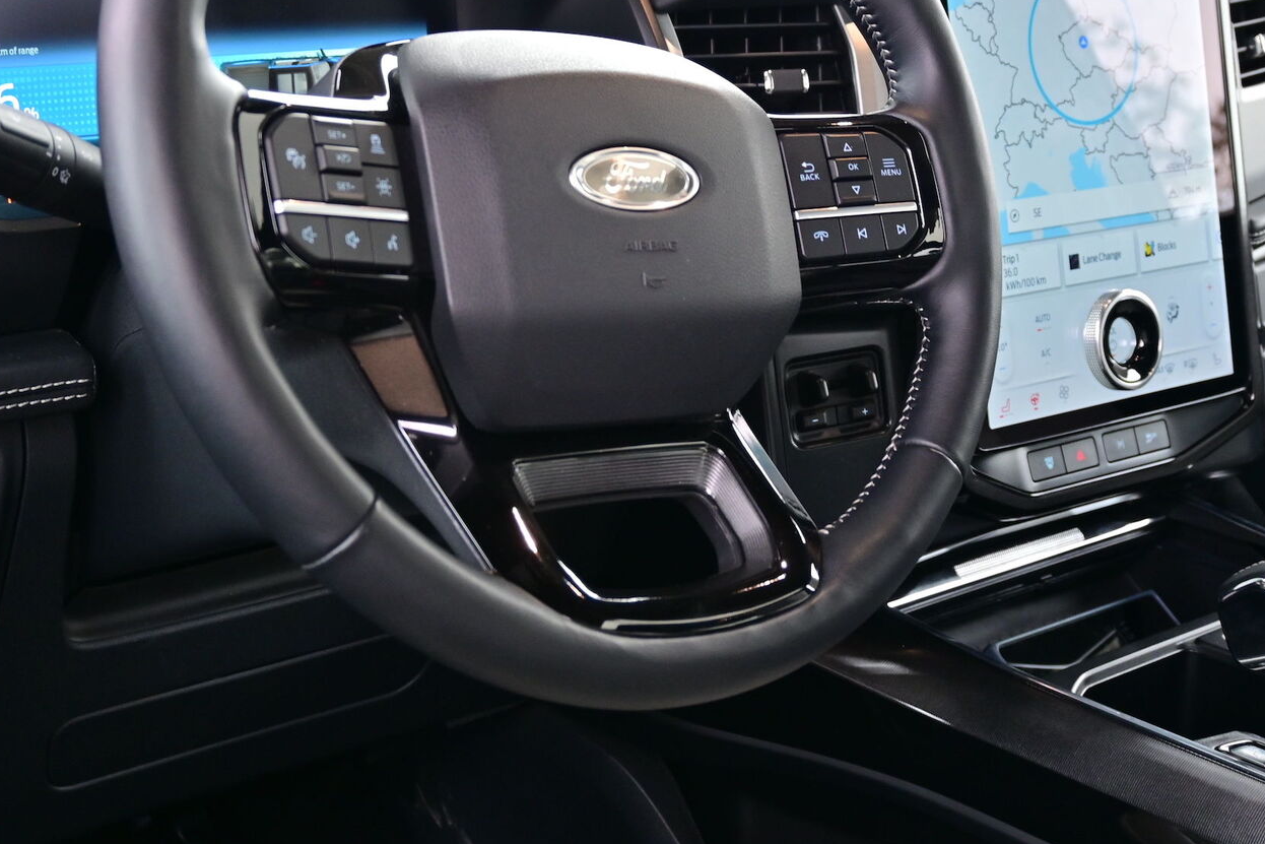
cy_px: 262
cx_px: 621
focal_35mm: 58
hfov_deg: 34.6
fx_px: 2030
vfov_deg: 23.3
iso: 500
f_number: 4.2
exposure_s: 1/40
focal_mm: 25
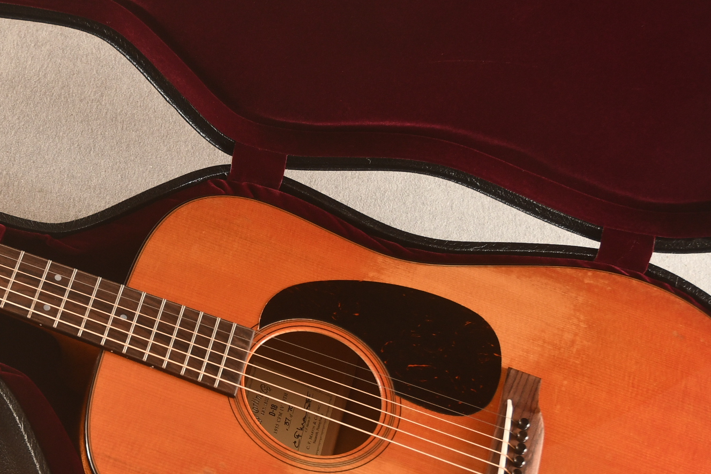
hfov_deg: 18.8
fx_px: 2113
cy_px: 364
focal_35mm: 107
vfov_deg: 12.8
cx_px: 96
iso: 200
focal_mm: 34
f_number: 4.5
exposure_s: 1/20
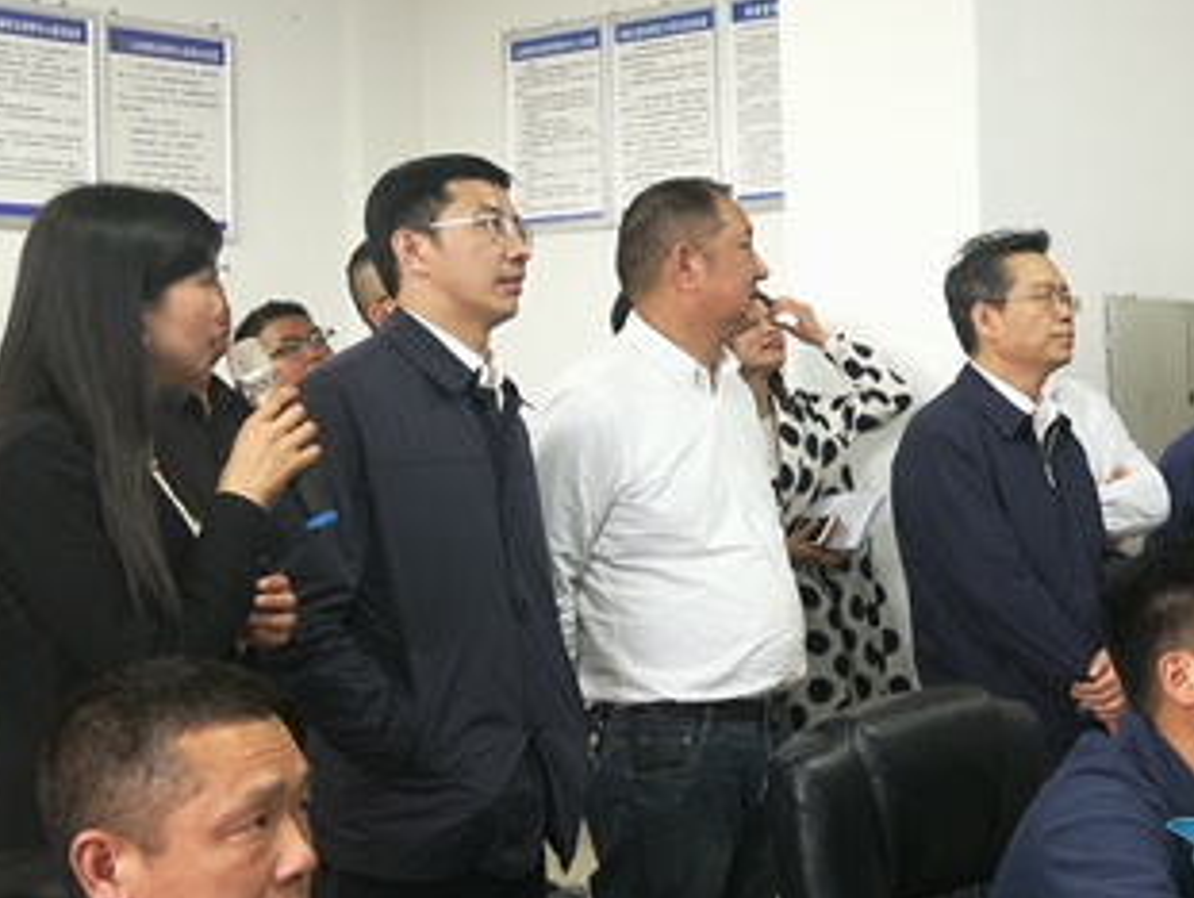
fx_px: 2106
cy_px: 366
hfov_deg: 31.2
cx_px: 868
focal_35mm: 61
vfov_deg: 24.0
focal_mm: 3.95
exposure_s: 1/33.3
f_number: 2.2
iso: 160
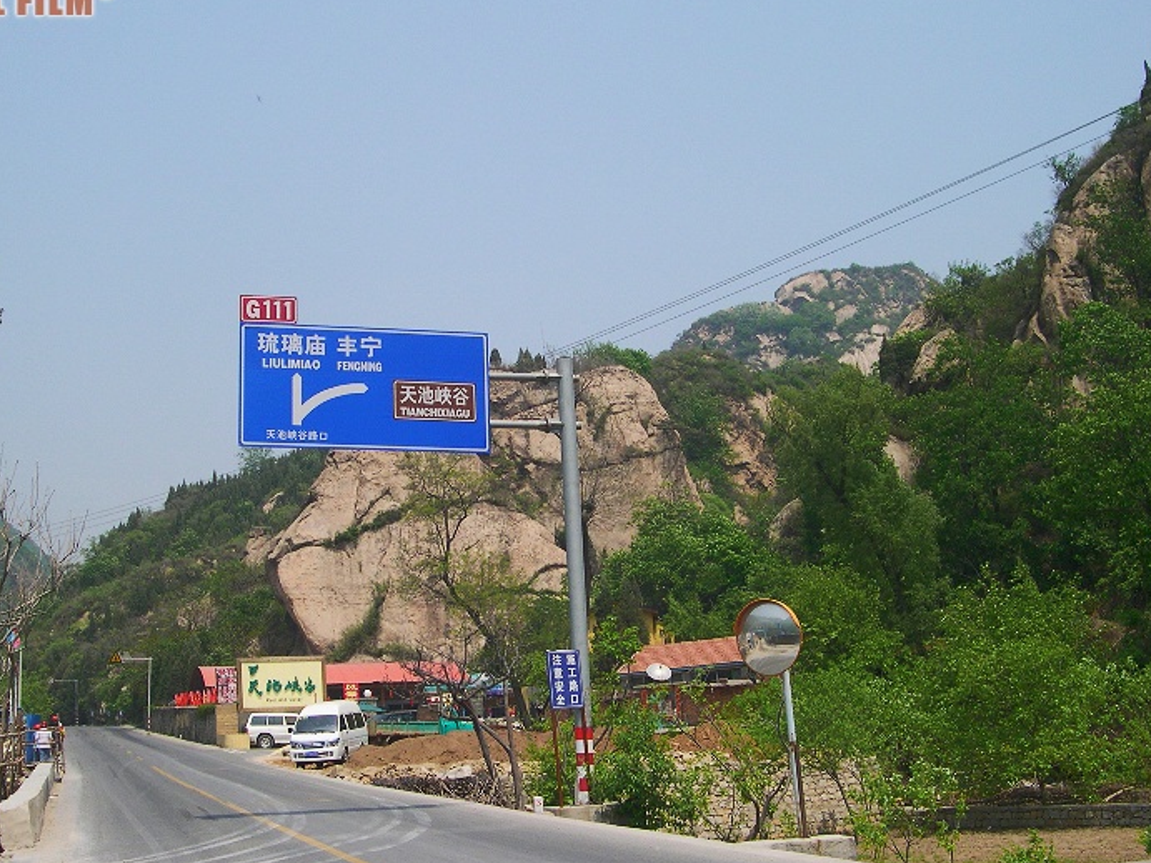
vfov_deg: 32.9
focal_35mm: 44
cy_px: 461
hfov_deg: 42.9
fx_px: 1463
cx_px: 520
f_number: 7.6
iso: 100
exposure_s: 1/224
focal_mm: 8
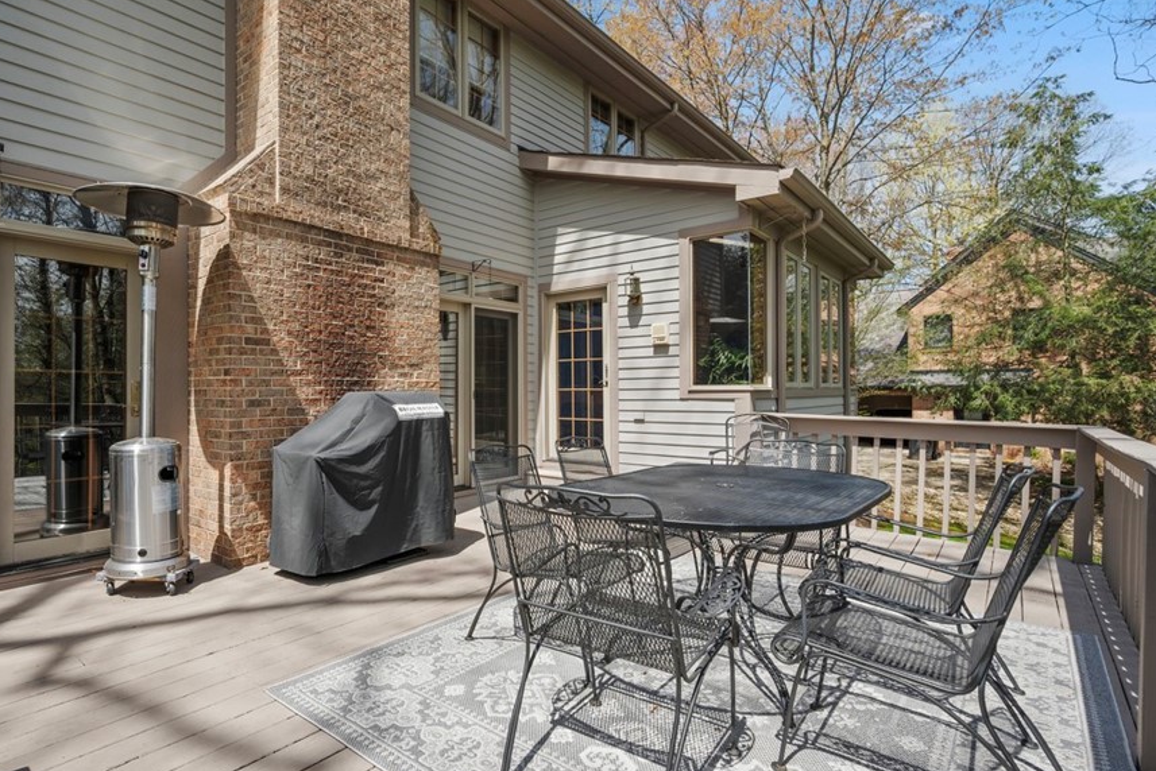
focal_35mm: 19
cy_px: 390
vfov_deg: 64.6
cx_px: 452
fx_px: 610
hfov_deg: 85.6
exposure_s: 1/160
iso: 400
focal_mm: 15
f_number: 8
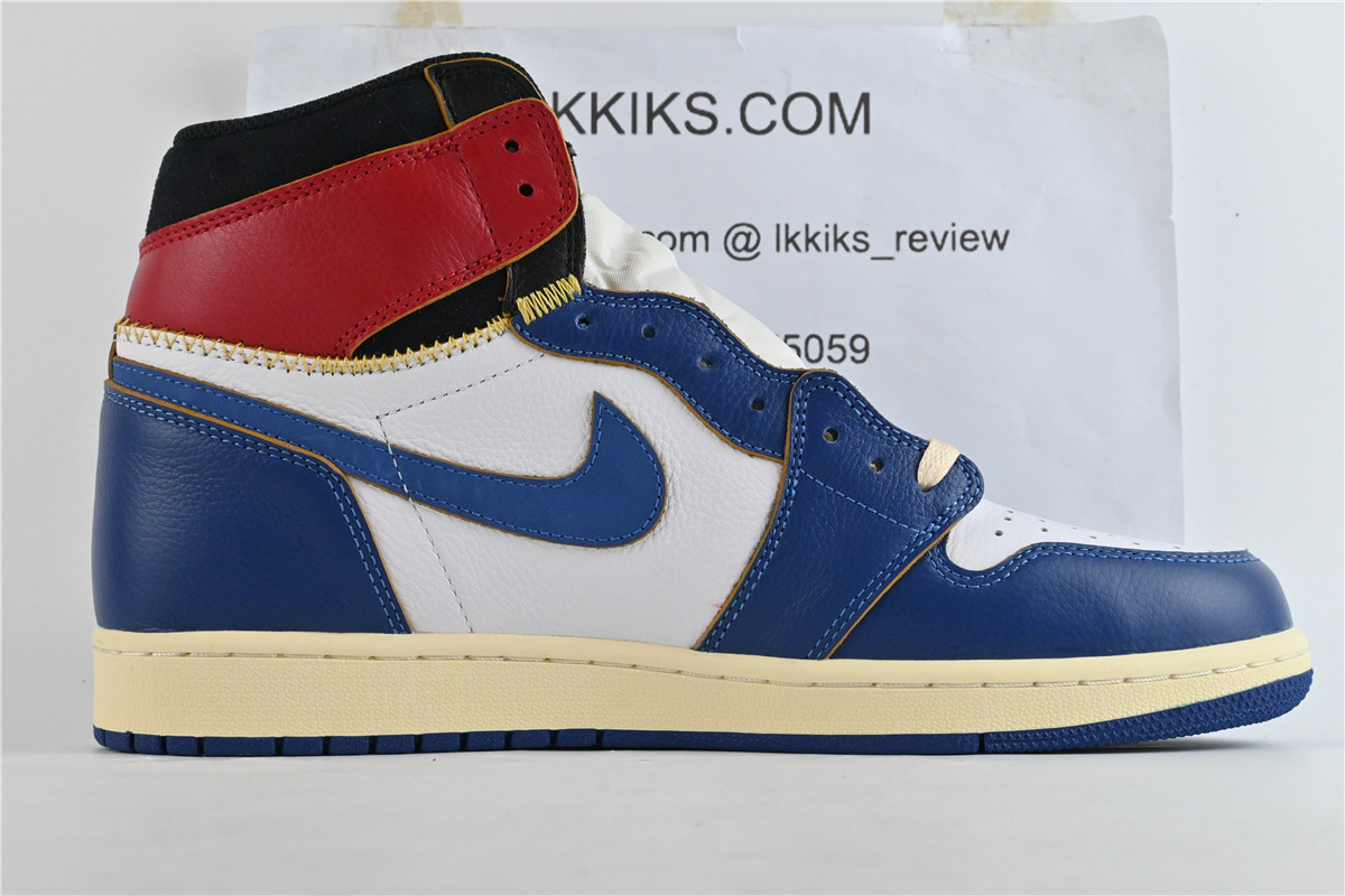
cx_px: 672
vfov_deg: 24.4
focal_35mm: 56
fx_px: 2073
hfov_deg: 35.9
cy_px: 448
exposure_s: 1/125
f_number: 11
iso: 1600
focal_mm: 37
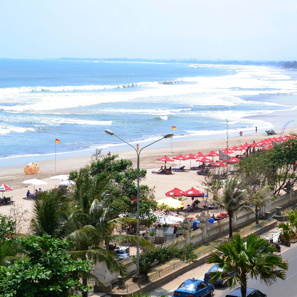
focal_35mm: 92
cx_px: 221
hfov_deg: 18.8
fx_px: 893
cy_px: 148
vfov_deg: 18.9
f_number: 11
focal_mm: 48
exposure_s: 1/500
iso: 360
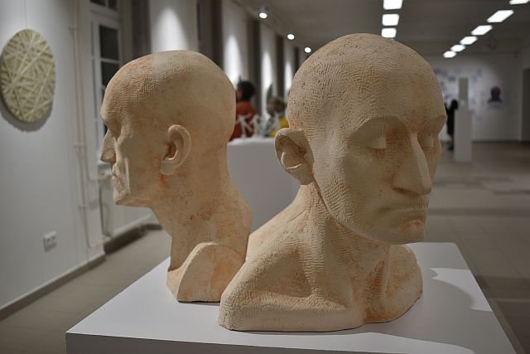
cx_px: 265
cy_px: 177
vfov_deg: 35.5
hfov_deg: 51.3
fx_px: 552
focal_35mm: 38
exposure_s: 1/40
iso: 125
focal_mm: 25
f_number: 4.5
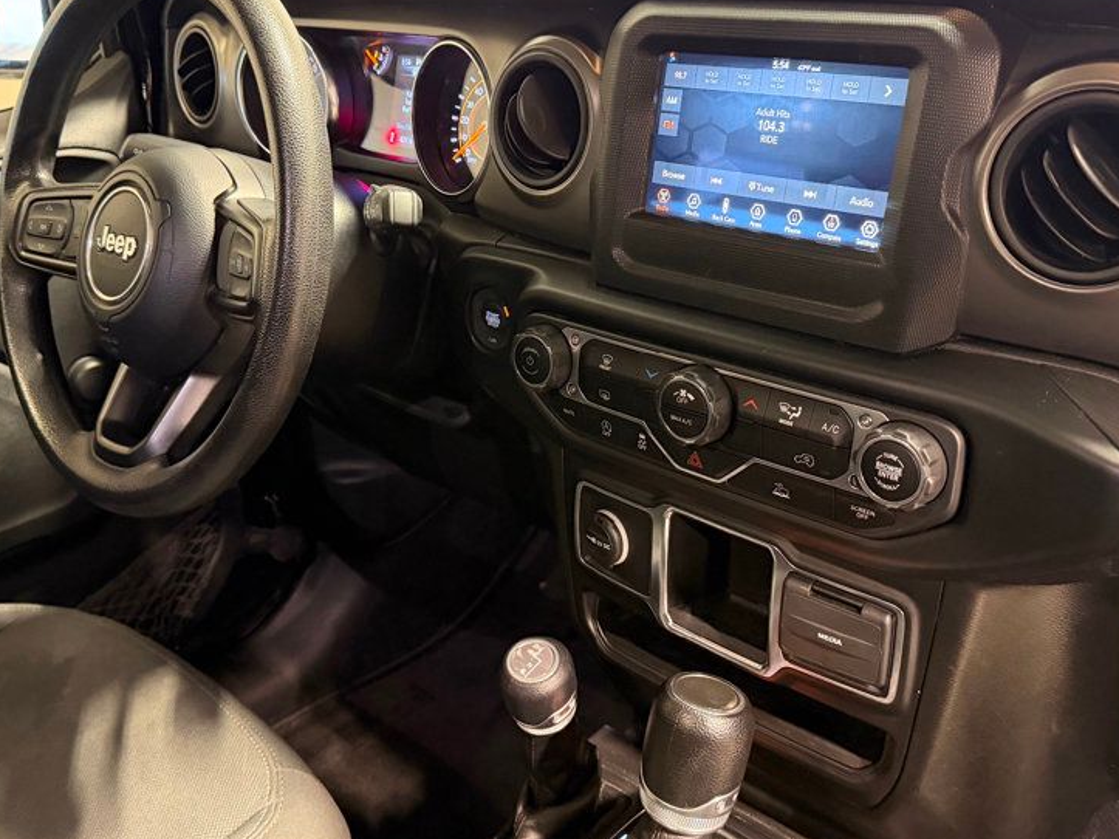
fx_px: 1099
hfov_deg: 53.9
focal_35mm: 34
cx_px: 537
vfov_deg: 41.7
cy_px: 379
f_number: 1.78
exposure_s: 1/40
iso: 800
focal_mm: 6.76
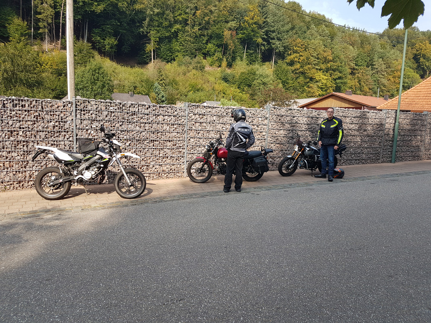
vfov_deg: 53.1
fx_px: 324
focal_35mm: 26
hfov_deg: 67.3
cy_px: 162
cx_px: 216
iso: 40
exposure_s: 1/778
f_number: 1.7
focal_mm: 4.2
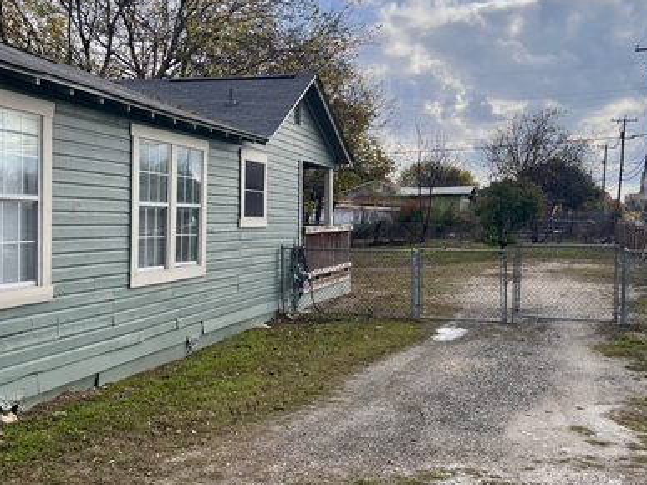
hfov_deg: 43.8
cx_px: 346
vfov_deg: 33.6
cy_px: 224
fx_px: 803
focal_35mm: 43
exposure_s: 1/6211
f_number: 1.5
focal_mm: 5.7
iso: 50
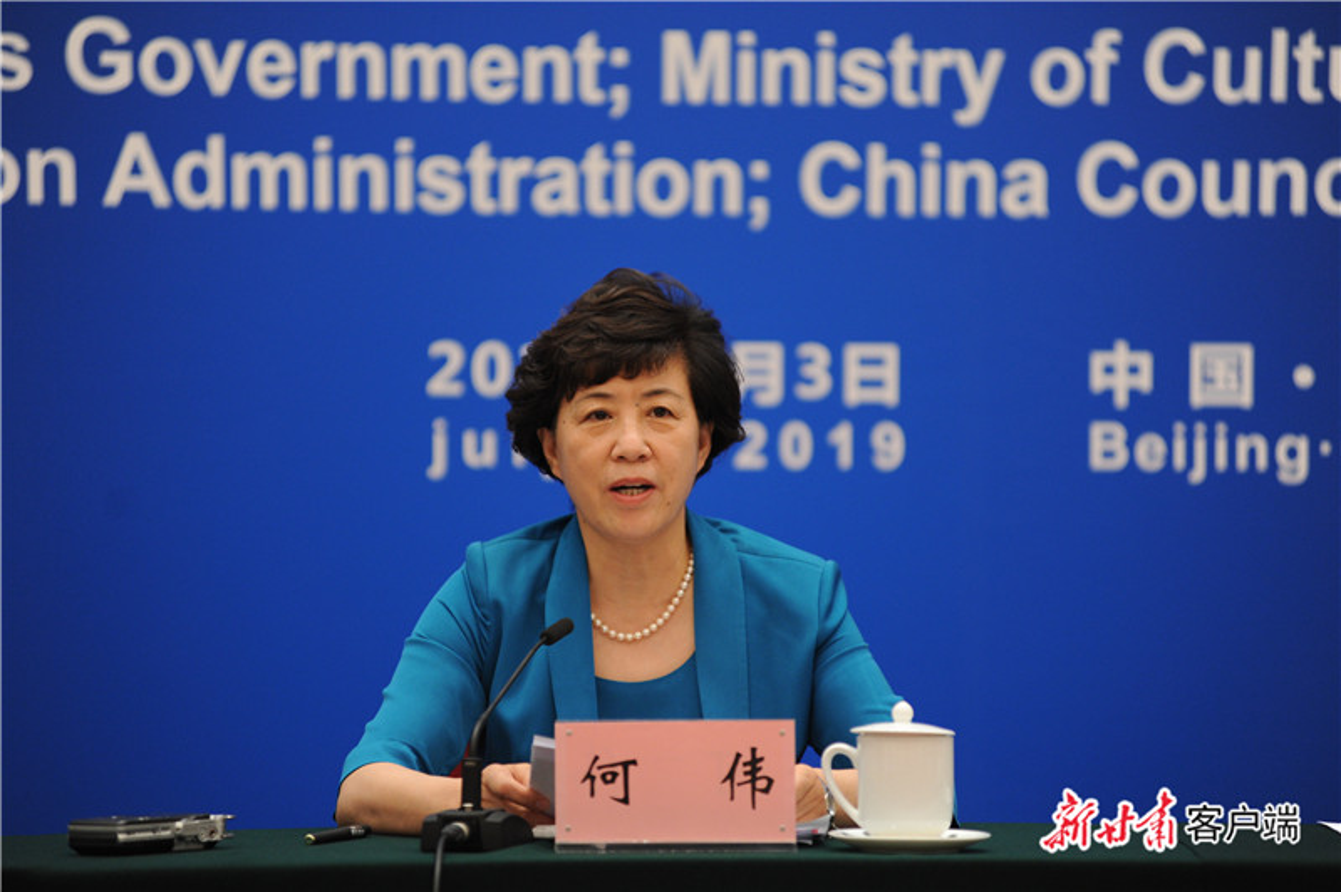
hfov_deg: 10.3
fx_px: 7444
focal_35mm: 200
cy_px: 446
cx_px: 670
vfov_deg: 6.9
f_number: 2.8
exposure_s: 1/500
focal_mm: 200
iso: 1600
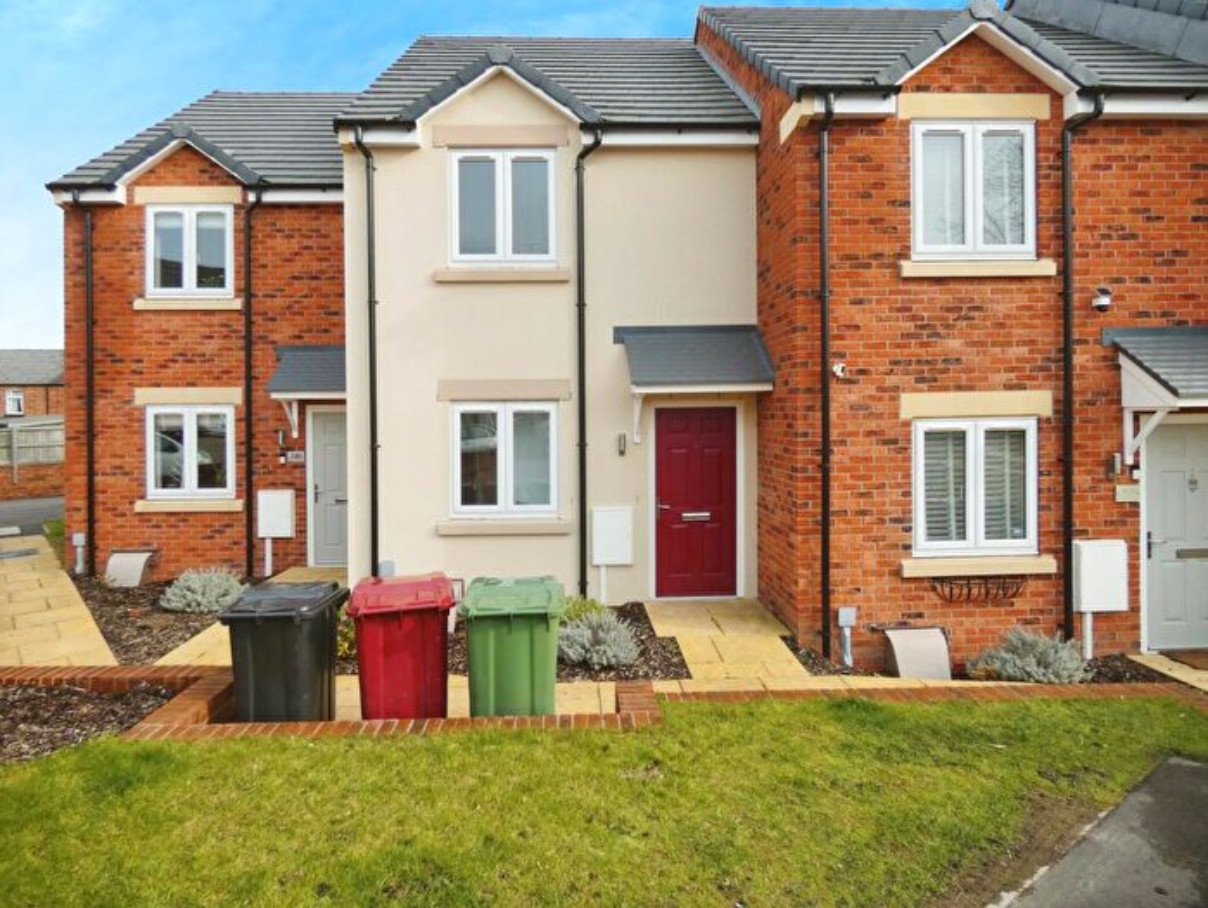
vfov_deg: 66.0
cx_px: 604
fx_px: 698
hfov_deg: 81.7
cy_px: 454
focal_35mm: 20
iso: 80
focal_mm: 3.6
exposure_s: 1/640
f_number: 2.8
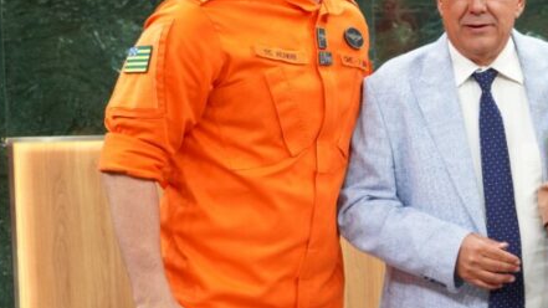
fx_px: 1337
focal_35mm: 92
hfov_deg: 22.3
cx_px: 541
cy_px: 133
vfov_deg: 13.1
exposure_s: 1/250
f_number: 5
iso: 2000
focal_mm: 43
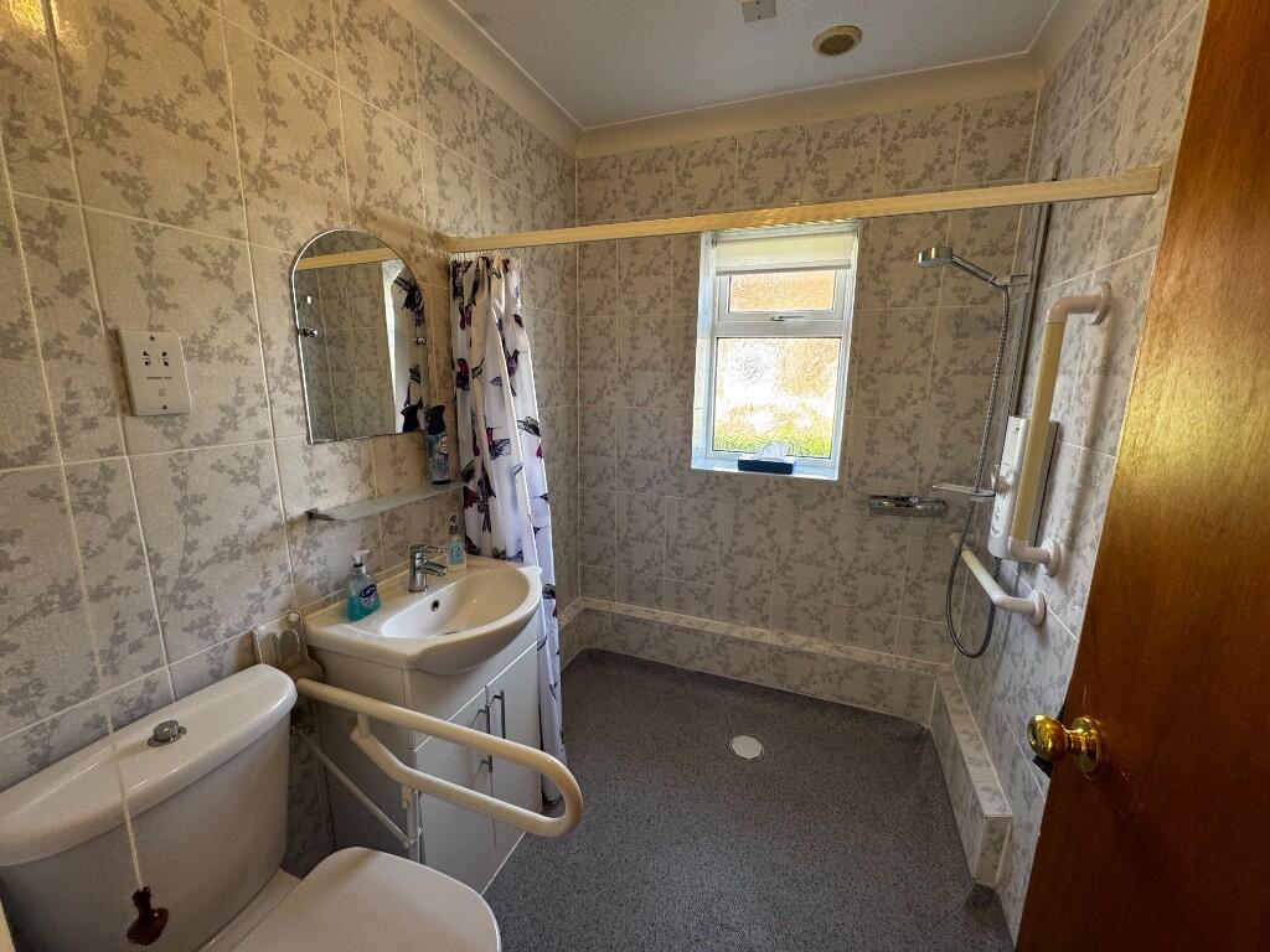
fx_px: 514
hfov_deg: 102.1
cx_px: 635
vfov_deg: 85.7
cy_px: 476
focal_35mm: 14
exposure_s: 1/100
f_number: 2.2
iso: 125
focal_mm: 2.22
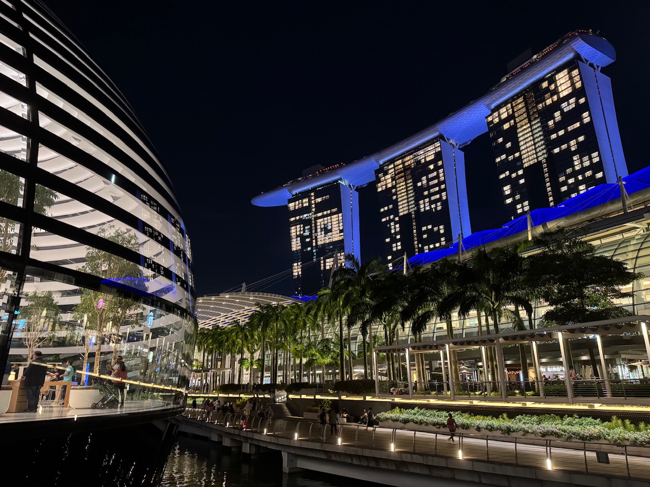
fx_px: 451
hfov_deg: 71.6
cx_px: 325
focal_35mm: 24
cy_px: 244
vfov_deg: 56.8
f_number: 1.78
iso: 1000
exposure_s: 1/38
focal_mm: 6.76
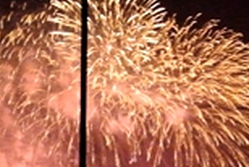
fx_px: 5324
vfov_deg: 1.8
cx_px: 118
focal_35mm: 769
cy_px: 139
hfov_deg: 2.7
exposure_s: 1/15
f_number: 5.6
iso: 3200
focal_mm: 110
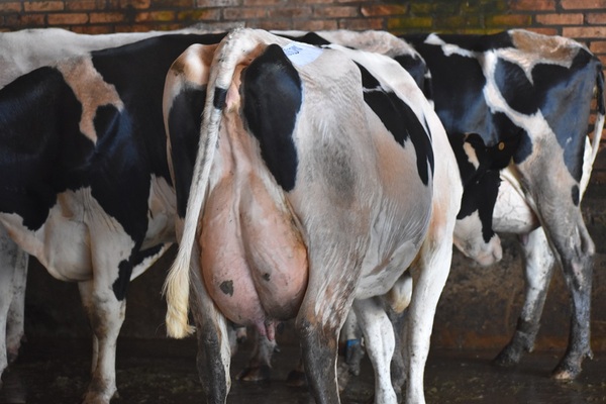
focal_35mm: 128
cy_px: 202
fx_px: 2146
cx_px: 303
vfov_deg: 10.8
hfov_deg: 16.1
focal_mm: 85
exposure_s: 1/125
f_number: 4.8
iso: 2000
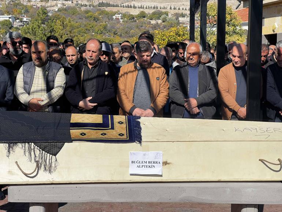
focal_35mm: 77
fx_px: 627
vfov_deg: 19.1
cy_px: 106
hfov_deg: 25.3
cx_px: 141
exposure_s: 1/481
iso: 32
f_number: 2.8
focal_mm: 9
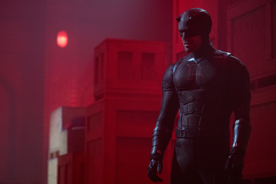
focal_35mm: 130
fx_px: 997
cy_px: 92
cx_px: 138
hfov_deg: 15.8
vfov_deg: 10.6
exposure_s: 1/200
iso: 6400
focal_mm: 130
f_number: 4
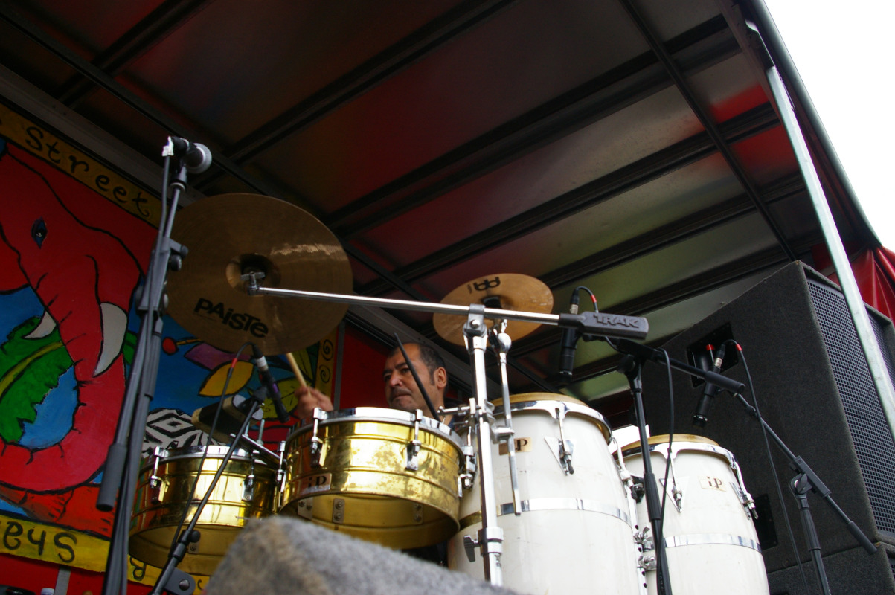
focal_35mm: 34
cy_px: 298
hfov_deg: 55.1
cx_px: 448
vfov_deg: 38.3
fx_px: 857
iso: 400
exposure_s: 1/180
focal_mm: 23
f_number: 8
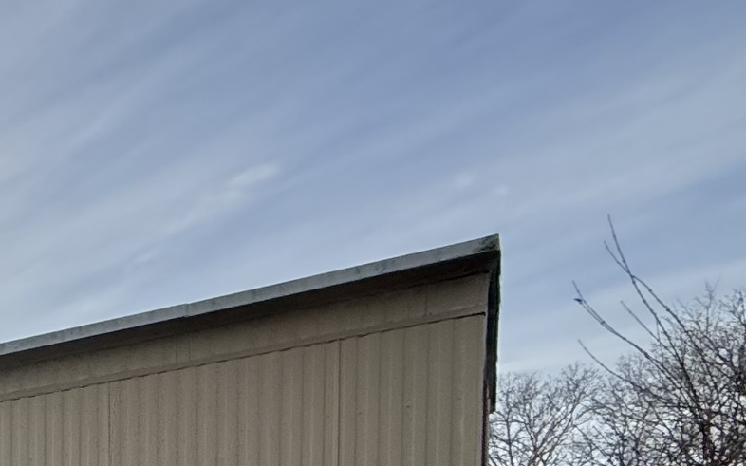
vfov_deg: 18.7
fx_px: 1179
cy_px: 766
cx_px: -513
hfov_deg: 23.4
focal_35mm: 58
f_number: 2.2
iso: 64
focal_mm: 2.22
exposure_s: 1/1105
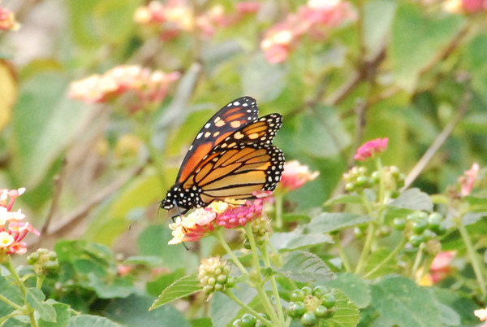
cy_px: 164
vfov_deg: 4.6
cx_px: 244
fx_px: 4064
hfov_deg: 6.9
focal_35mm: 300
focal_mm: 200
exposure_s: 1/500
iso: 1600
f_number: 11
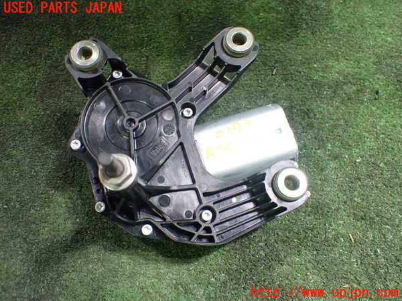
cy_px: 150
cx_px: 201
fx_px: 348
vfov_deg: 46.8
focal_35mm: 30
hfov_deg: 60.0
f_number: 2.3
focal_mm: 5.4
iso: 800
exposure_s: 1/40
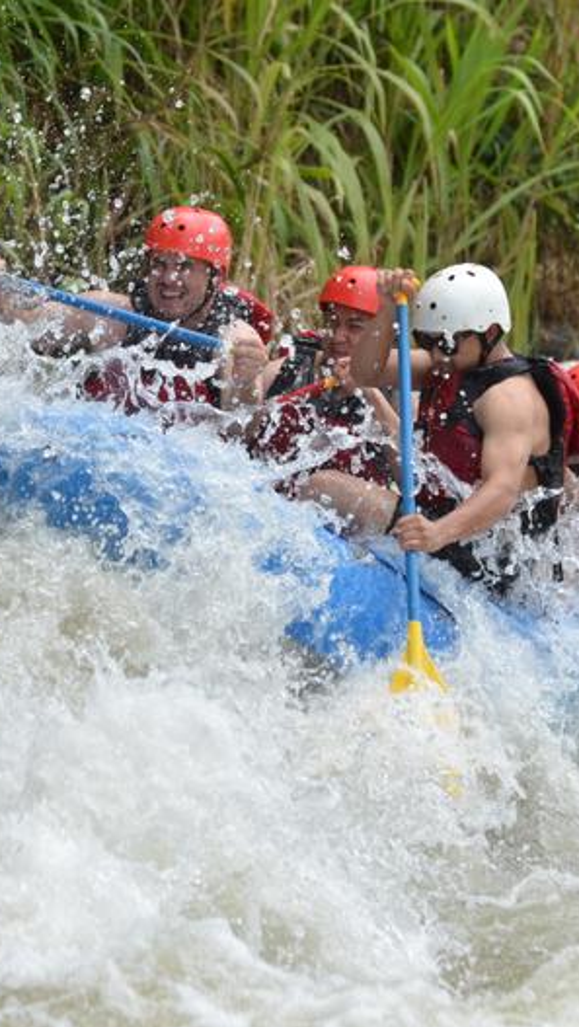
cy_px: 514
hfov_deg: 2.6
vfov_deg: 4.5
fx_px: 12973
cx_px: 314
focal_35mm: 476
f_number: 7.1
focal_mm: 200
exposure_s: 1/3200
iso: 1000
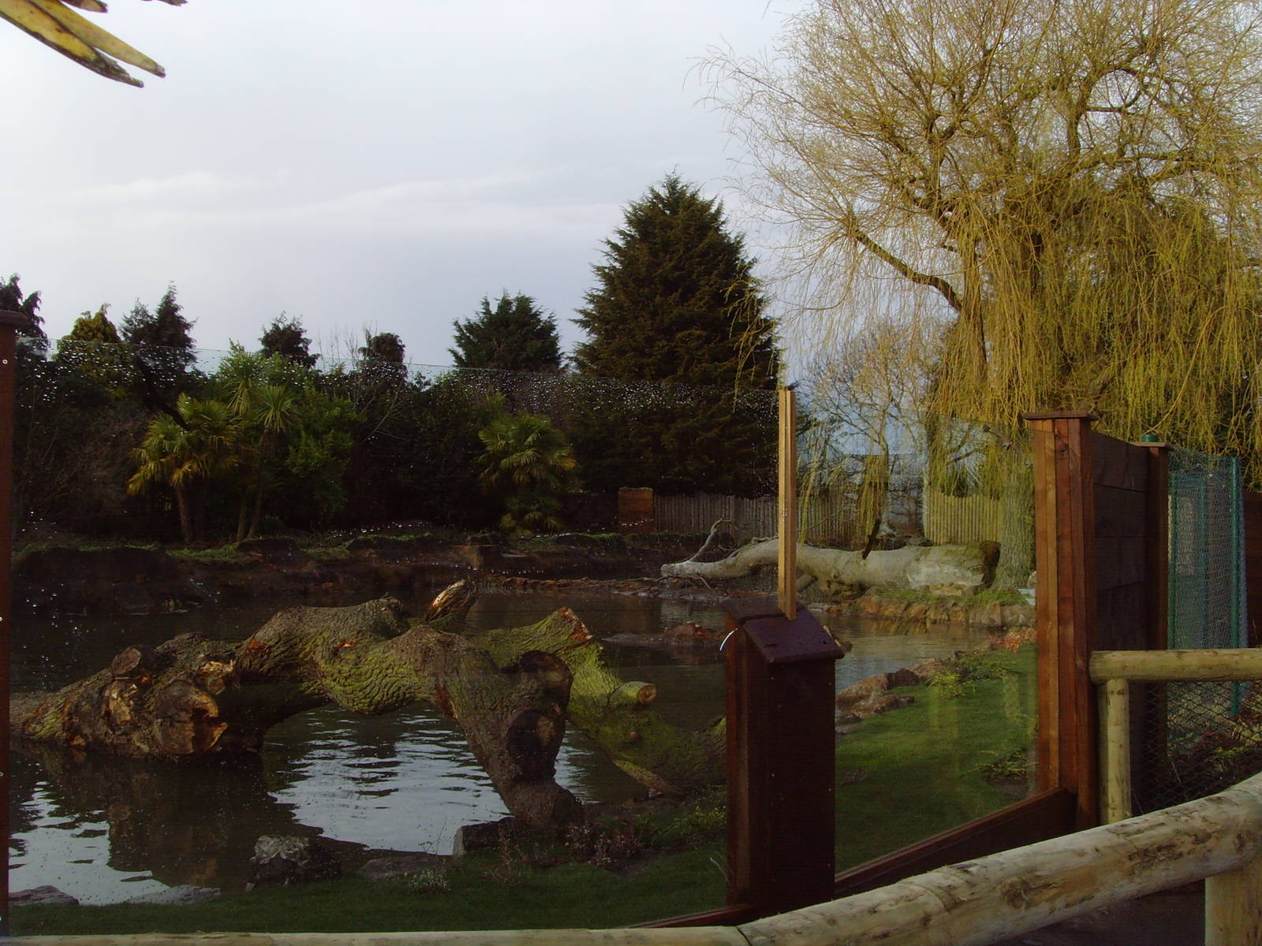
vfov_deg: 36.8
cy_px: 473
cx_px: 631
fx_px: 1422
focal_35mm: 39
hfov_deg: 47.9
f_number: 6.3
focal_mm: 6.6
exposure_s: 1/250
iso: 100
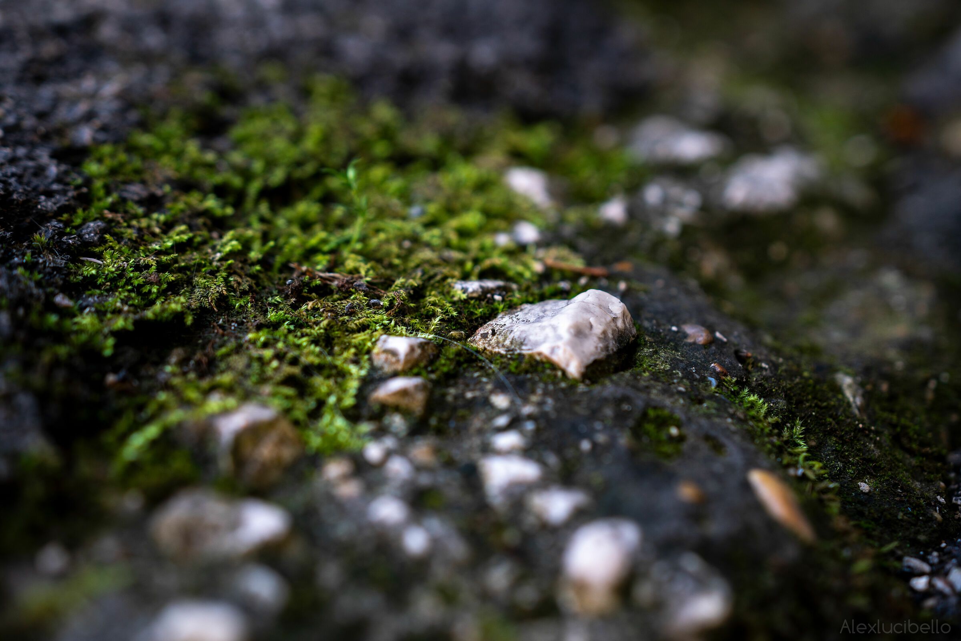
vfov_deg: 25.8
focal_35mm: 52
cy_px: 320
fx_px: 1401
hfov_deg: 37.9
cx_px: 480
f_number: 2.8
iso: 100
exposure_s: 1/160
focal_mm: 35
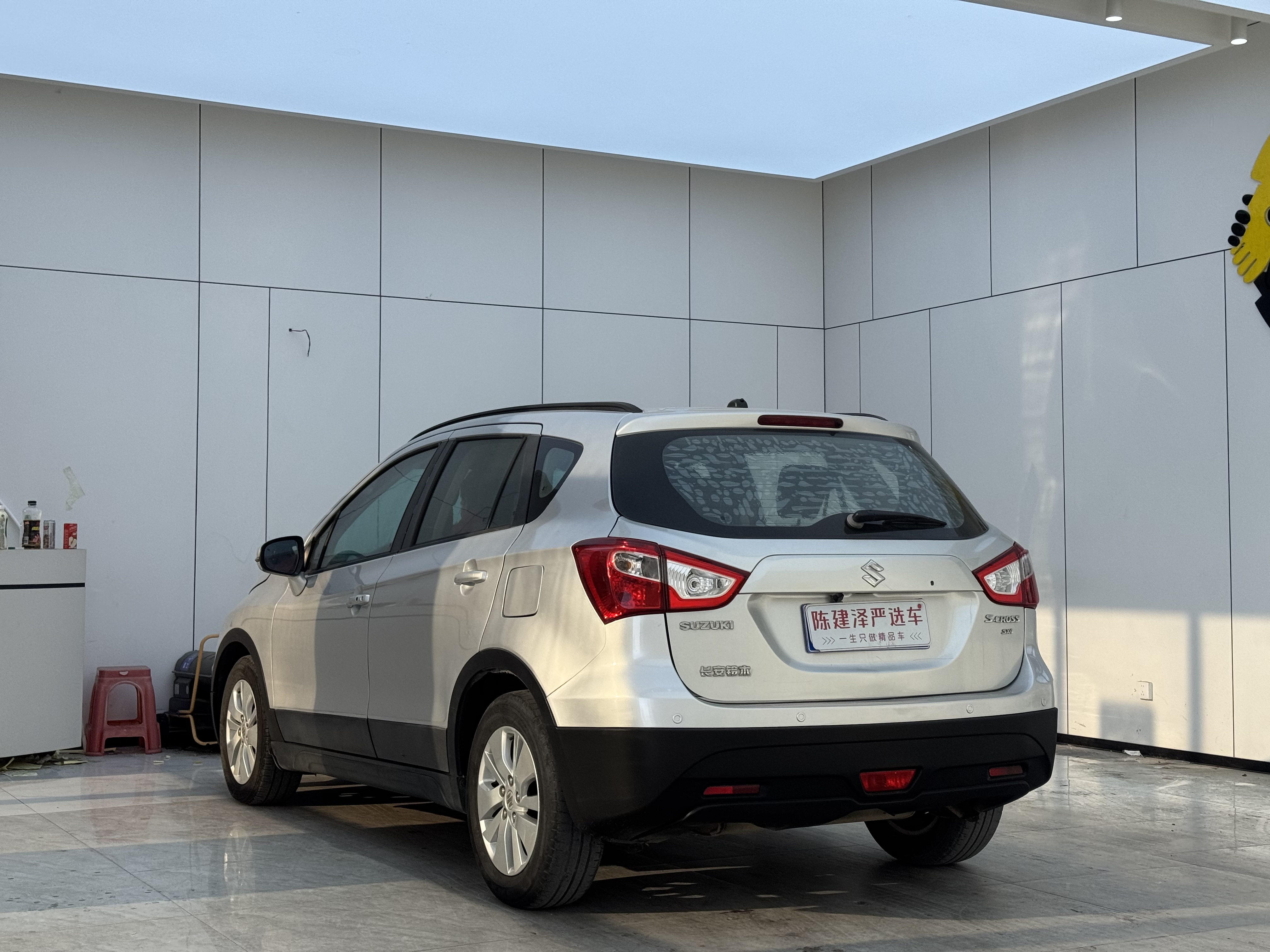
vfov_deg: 30.3
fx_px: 1761
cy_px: 476
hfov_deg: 39.7
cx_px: 635
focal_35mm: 48
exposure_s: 1/1193
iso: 64
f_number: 1.78
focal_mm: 6.76
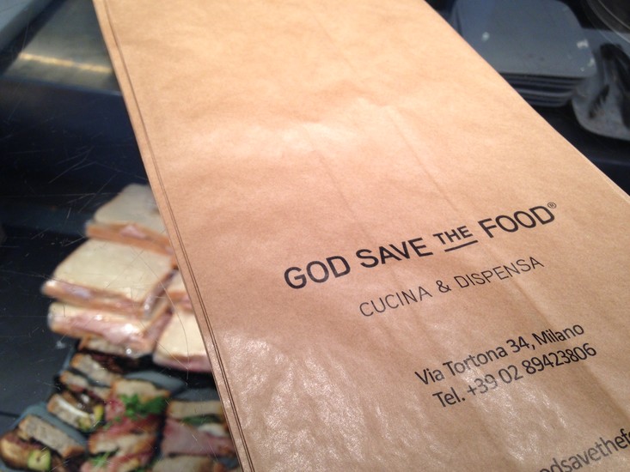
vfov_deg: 43.0
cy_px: 236
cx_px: 315
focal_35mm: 33
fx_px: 601
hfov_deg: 55.3
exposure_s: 1/60
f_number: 2.4
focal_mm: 4.12
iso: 50
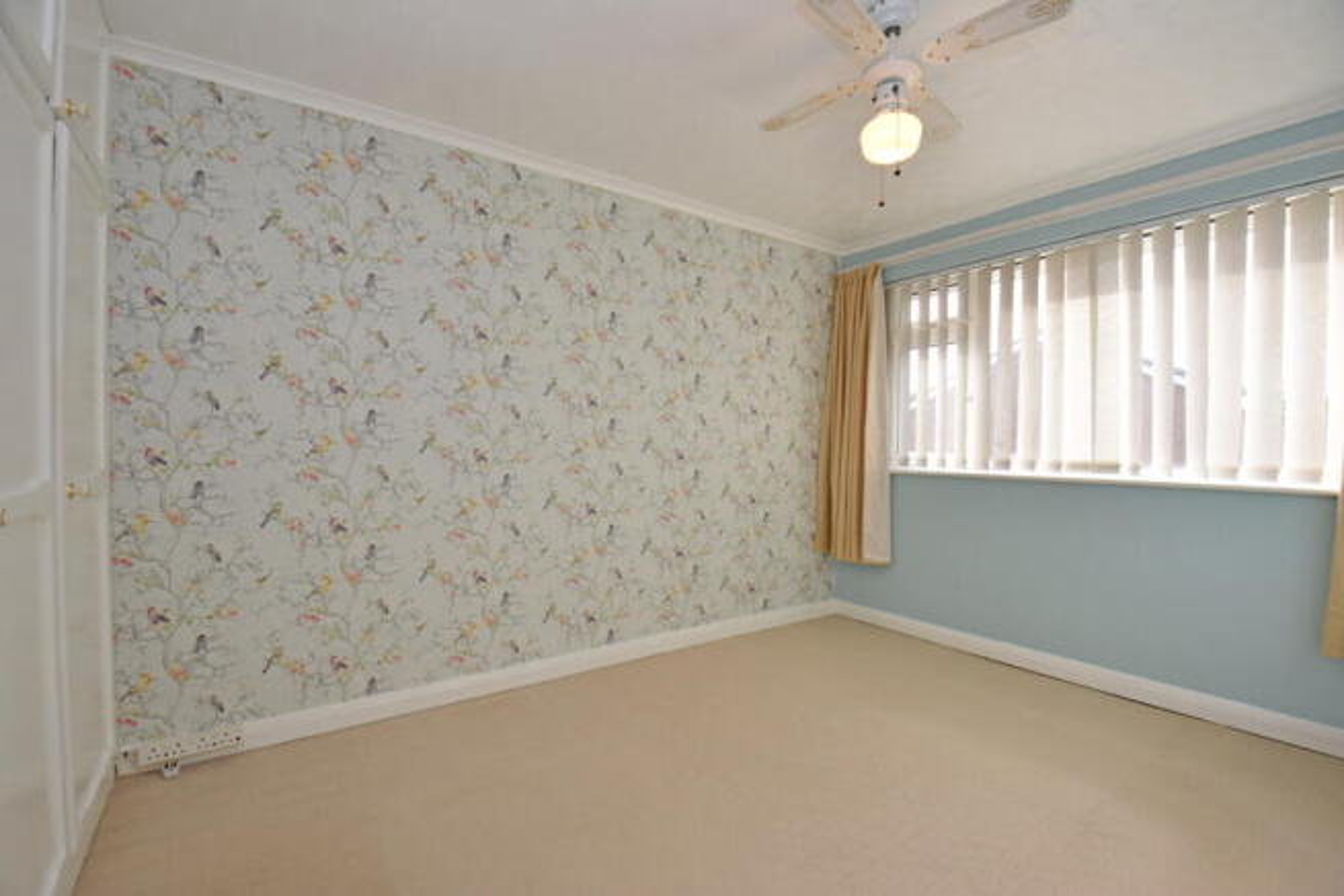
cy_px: 448
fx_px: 560
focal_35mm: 15
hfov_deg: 100.4
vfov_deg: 77.4
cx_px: 672
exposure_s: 1/200
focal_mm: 10
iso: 250
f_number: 5
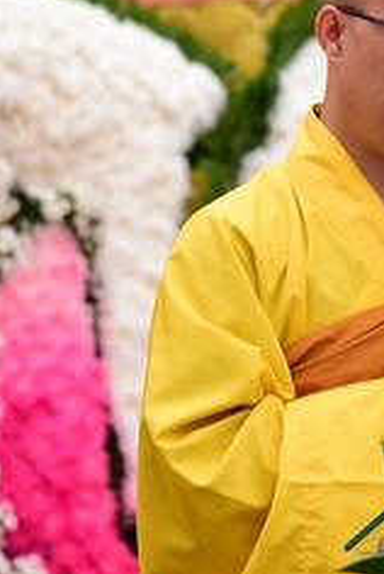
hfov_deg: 4.2
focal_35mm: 330
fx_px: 5264
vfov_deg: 6.2
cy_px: 49
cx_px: 418
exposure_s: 1/80
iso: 200
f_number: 4
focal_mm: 120
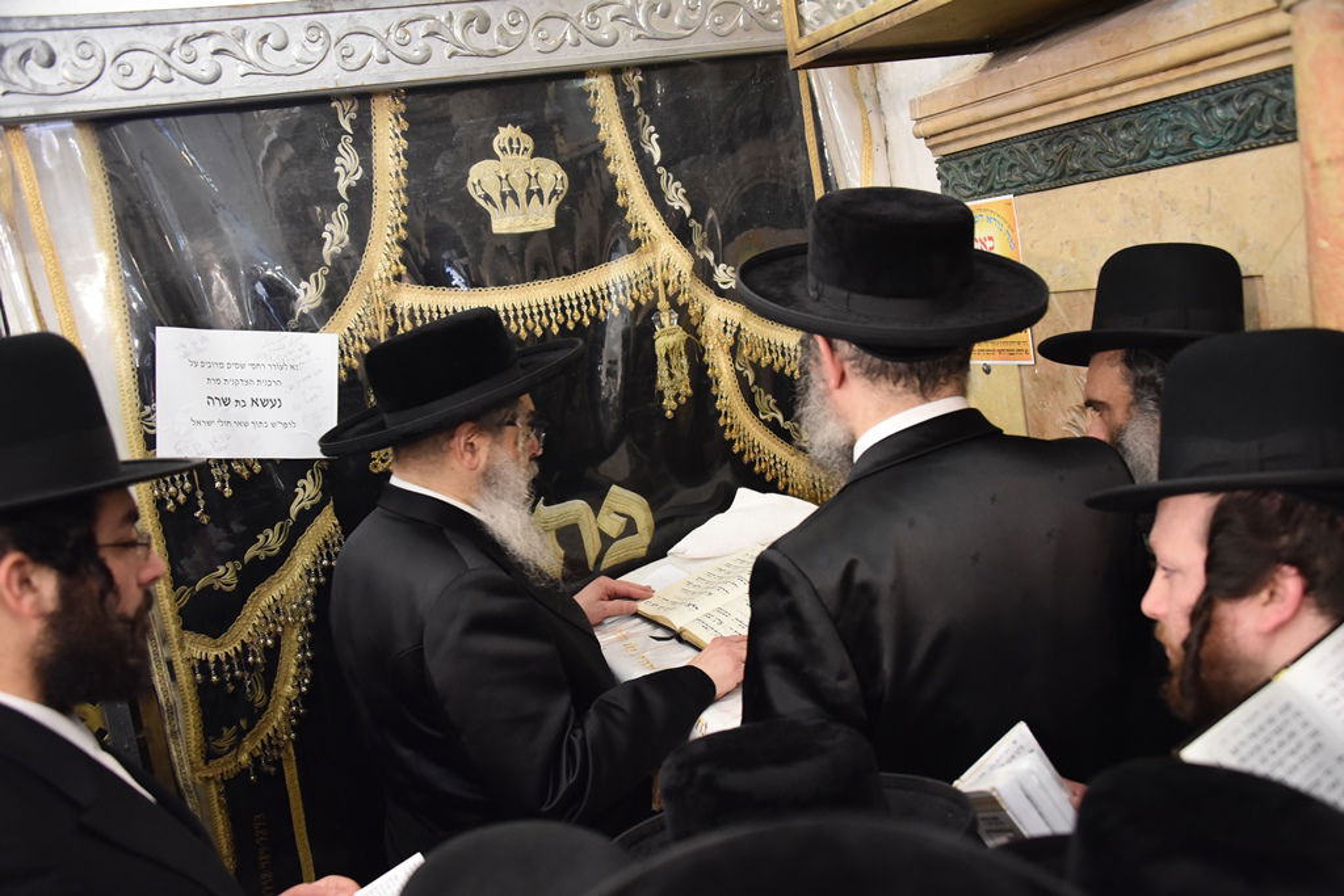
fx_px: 1307
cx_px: 672
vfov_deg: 37.9
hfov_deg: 54.4
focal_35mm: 35
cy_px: 448
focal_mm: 35
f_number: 4.5
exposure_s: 1/125
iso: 4000
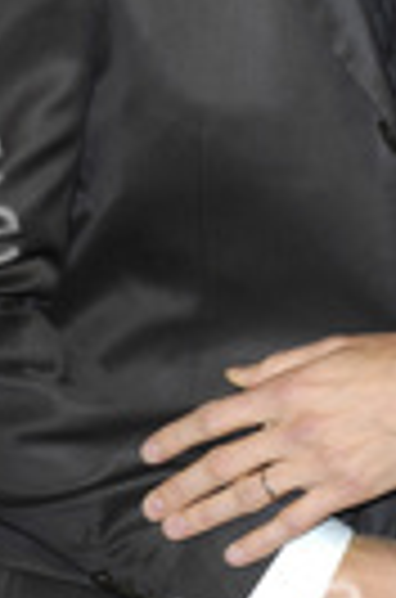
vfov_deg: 5.6
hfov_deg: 3.7
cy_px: 13
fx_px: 6103
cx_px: 279
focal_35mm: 368
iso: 400
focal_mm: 122
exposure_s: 1/160
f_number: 6.3
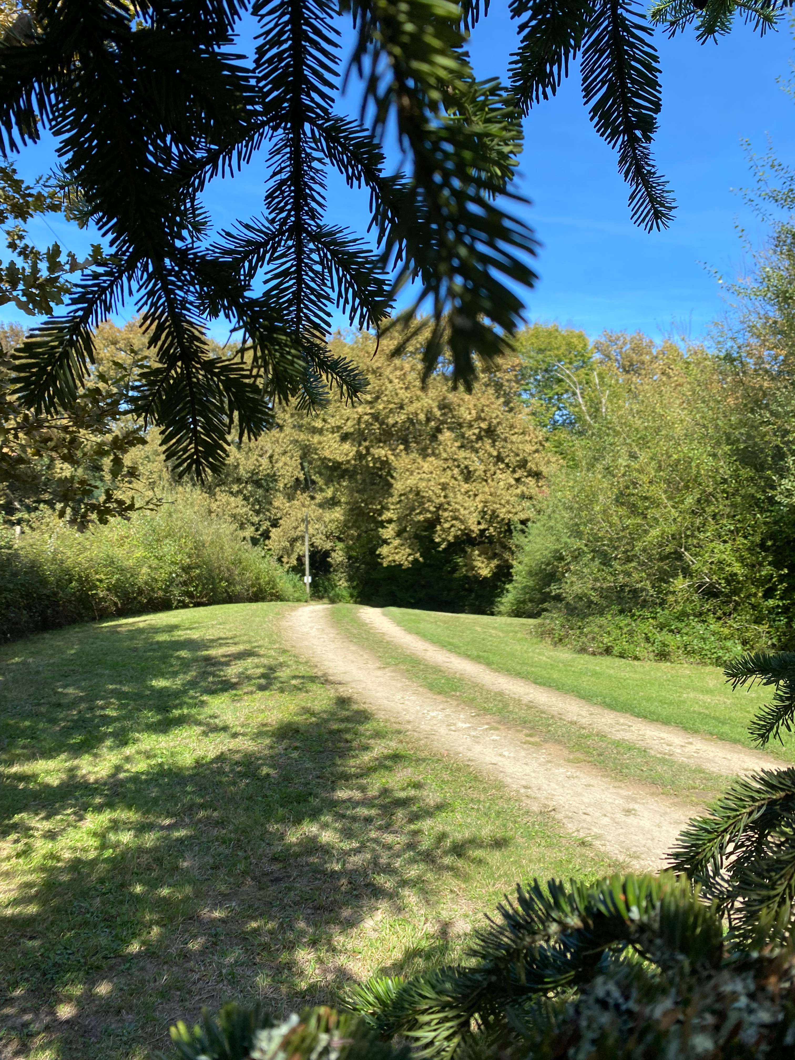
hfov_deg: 53.1
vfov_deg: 67.3
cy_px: 530
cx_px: 398
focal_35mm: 26
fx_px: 796
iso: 32
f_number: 1.8
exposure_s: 1/1245
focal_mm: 4.25
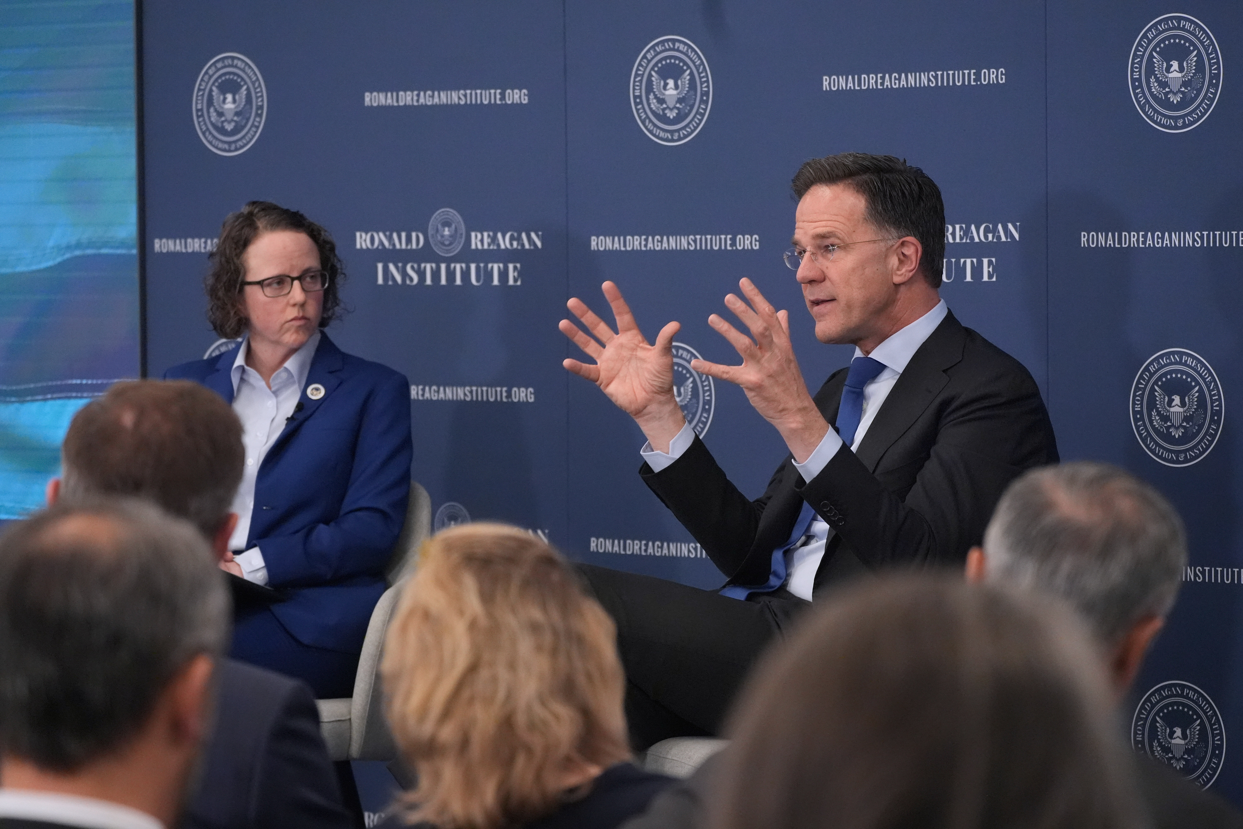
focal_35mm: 154
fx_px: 5317
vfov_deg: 8.9
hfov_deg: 13.3
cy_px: 414
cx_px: 622
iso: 5000
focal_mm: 154
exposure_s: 1/320
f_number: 5.6
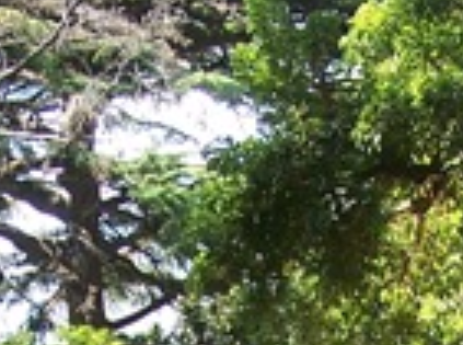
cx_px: 315
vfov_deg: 8.1
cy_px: 675
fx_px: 2321
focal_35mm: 174
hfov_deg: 11.4
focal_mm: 6.3
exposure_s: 1/160
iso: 80
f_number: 4
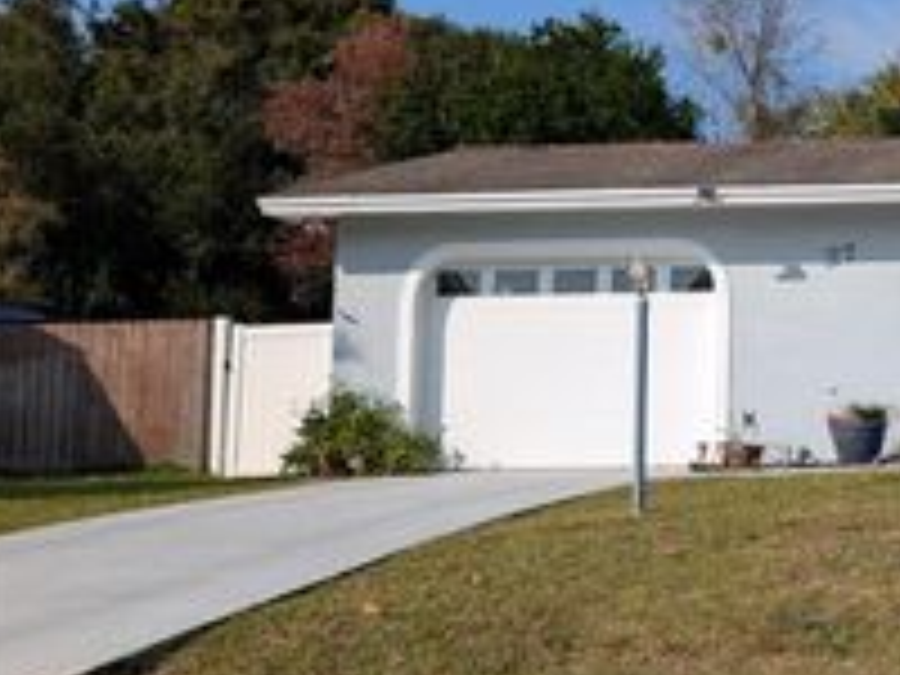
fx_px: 1560
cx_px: 1098
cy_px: 248
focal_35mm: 60
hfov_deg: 27.9
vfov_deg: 24.3
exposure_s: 1/2370
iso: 21
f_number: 1.68
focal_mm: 6.9
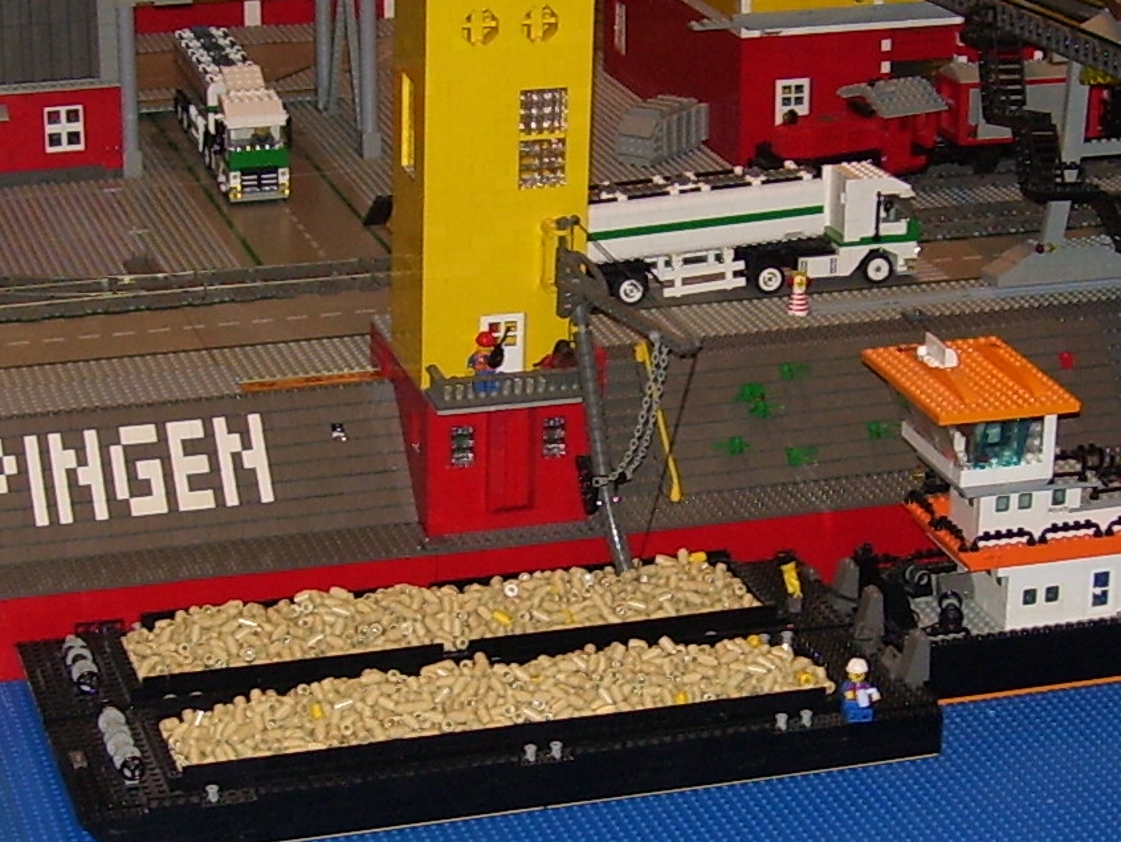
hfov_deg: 20.0
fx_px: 3175
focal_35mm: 98
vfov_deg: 15.1
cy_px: 505
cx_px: 523
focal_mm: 6
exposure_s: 1/60
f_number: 2.7
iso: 80
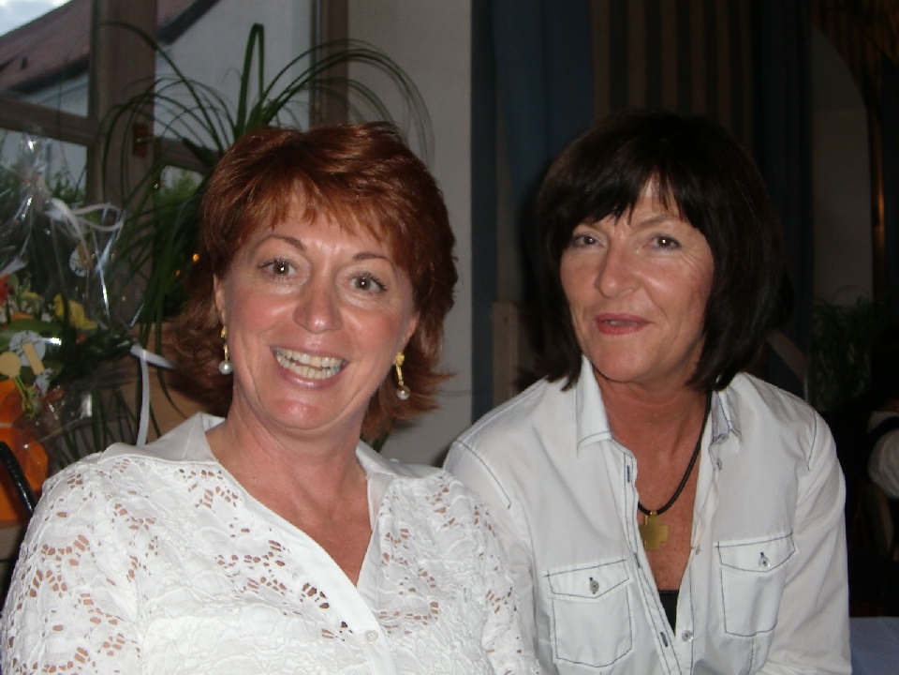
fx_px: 1195
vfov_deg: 31.5
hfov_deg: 41.2
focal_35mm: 46
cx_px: 450
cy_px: 338
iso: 125
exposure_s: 1/40
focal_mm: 8.2
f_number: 3.3
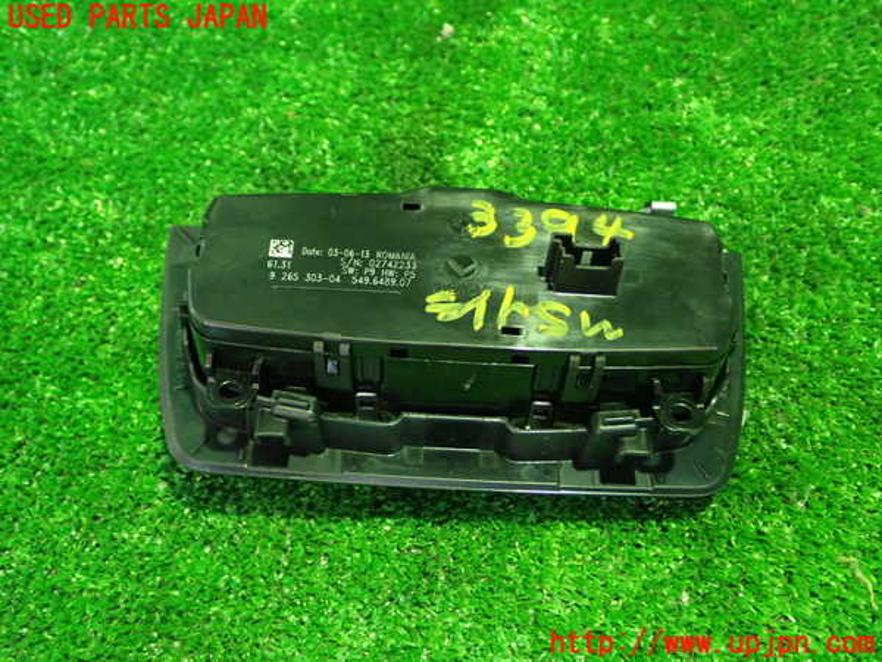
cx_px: 441
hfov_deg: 45.8
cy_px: 331
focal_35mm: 41
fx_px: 1045
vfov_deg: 35.1
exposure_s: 1/13
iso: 800
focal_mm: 7.31
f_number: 2.8
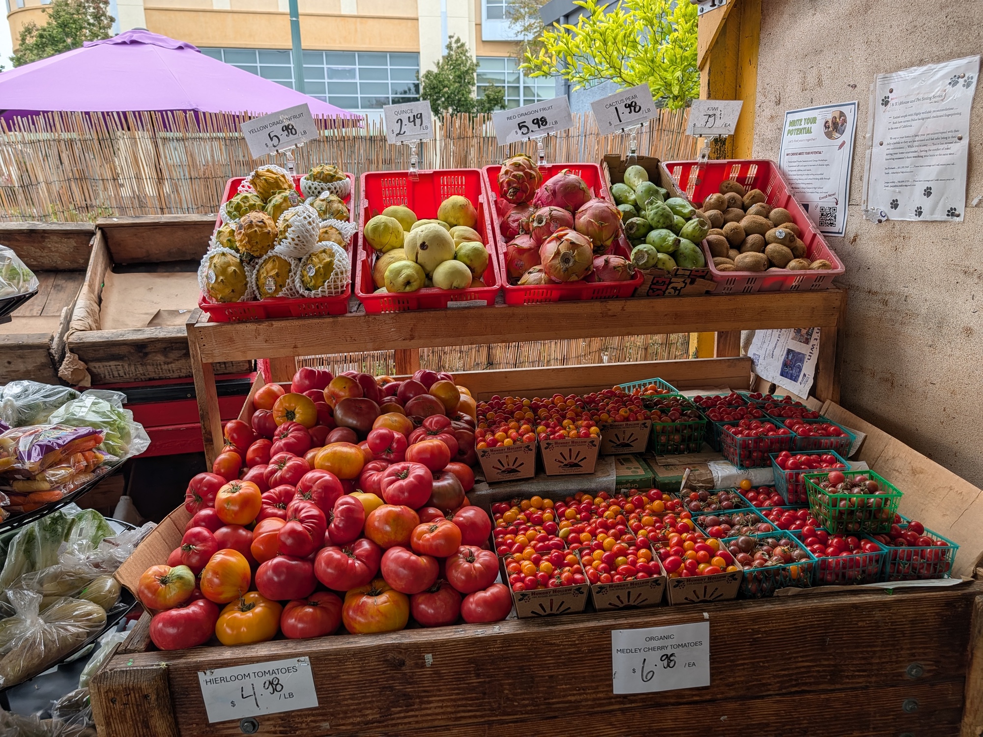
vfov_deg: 56.8
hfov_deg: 71.6
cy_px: 368
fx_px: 682
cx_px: 492
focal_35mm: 24
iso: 20
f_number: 1.68
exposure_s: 1/123
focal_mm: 6.9
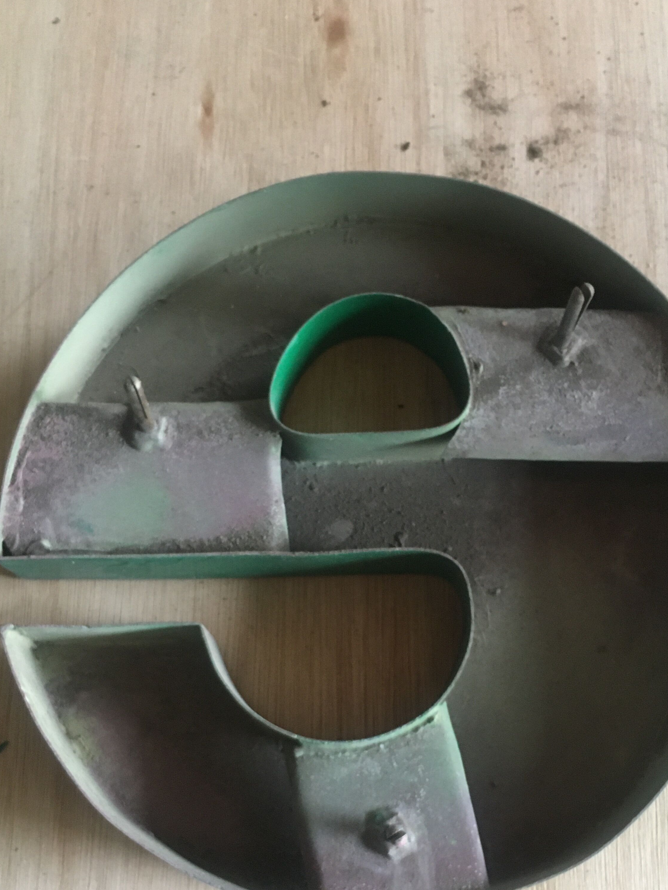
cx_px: 356
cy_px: 581
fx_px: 1003
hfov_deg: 36.8
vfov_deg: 47.2
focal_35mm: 39
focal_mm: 4.15
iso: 250
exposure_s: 1/33
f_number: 2.2
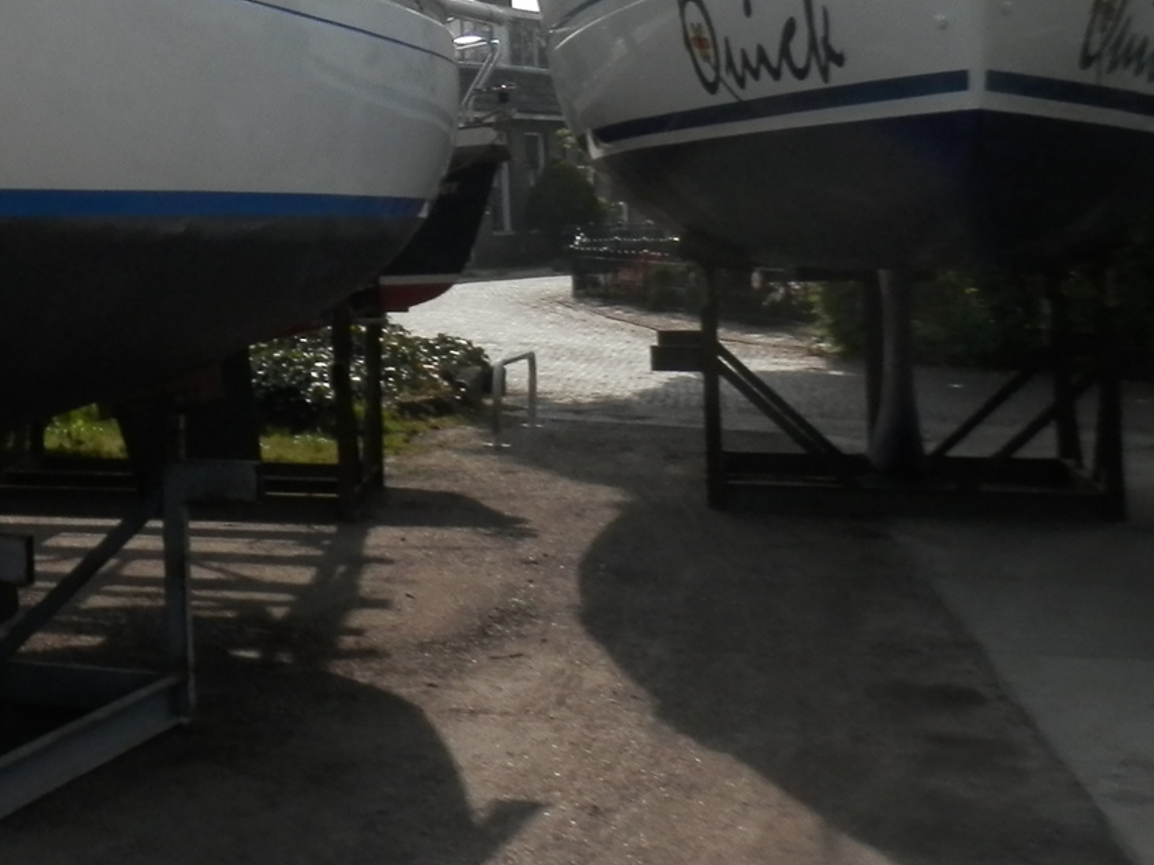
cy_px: 85
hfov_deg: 22.1
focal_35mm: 74
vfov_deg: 19.5
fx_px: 2466
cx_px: -545
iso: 80
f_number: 8.7
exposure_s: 1/200
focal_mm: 4.5
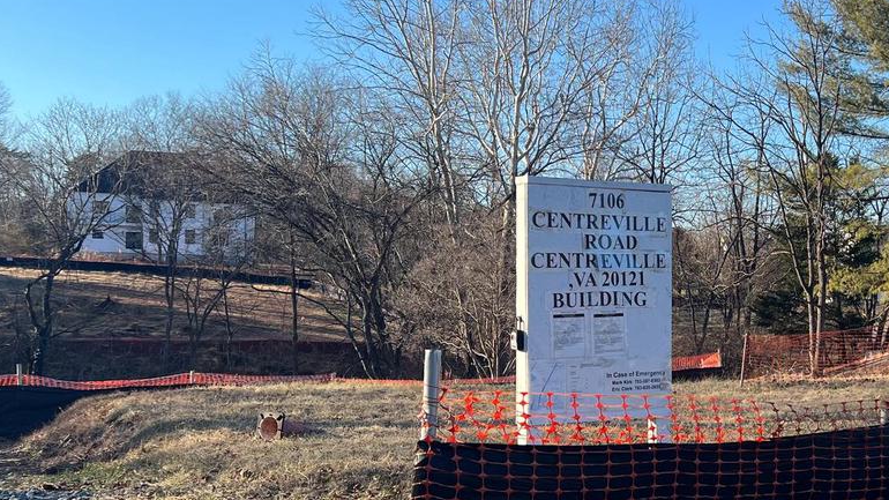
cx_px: 714
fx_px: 1249
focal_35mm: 53
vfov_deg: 22.5
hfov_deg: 37.7
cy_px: 349
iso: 50
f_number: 1.5
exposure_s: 1/1645
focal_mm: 5.7
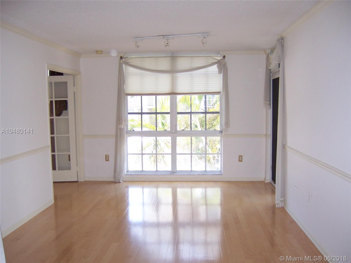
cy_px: 132
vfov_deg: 39.7
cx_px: 176
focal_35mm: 36
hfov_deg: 51.4
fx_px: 365
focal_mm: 6.2
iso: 125
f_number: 2.8
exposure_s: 1/100
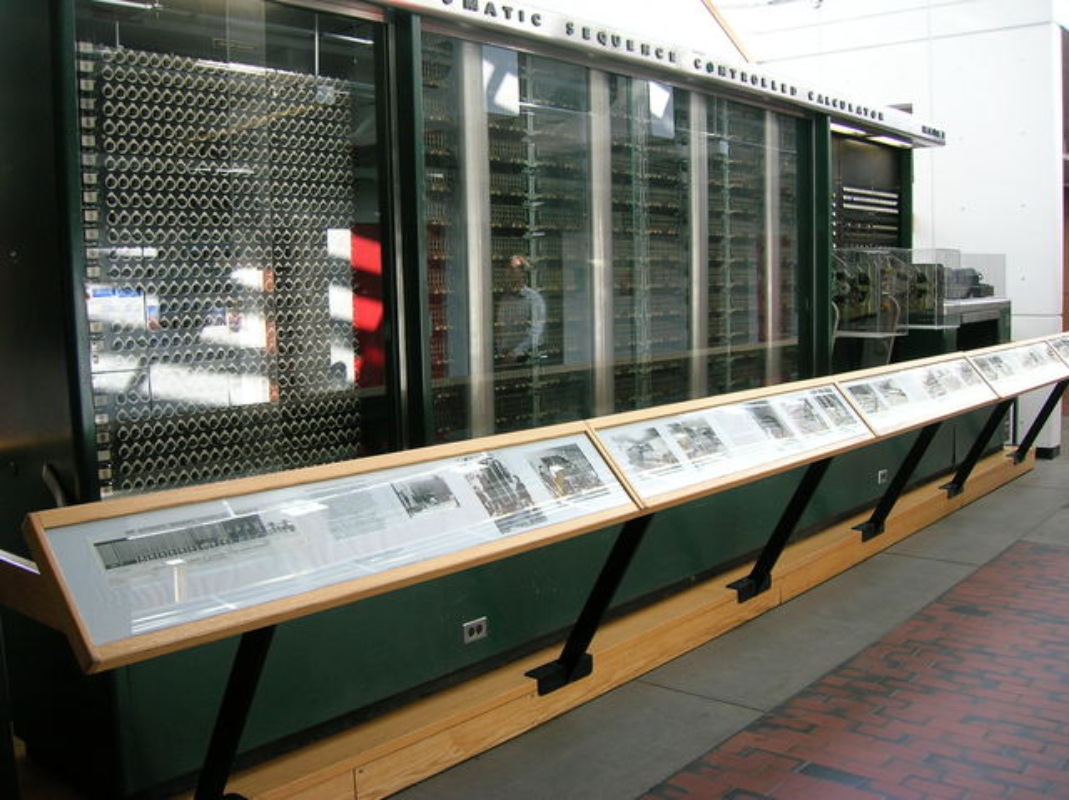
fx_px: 1049
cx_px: 534
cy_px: 400
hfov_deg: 54.0
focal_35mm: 34
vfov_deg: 41.7
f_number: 2.9
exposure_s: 1/59
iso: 50
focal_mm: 5.7
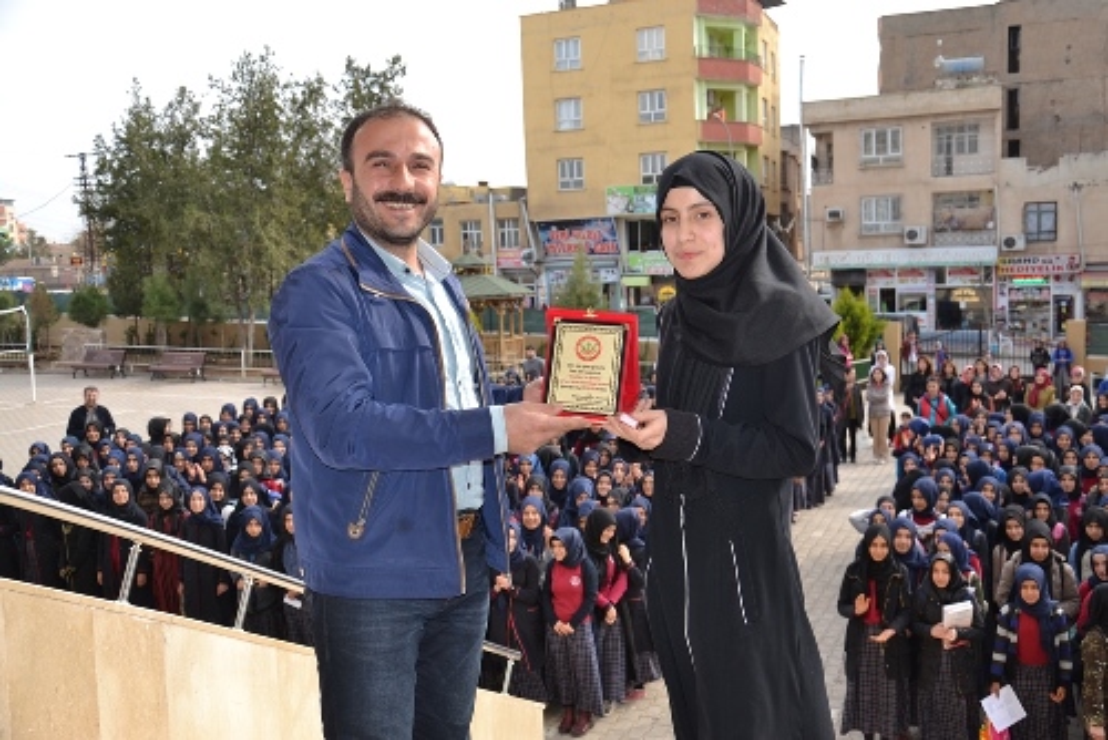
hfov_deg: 51.3
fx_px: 1155
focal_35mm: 38
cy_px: 370
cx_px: 554
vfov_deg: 35.5
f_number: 4.5
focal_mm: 25
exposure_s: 1/200
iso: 100
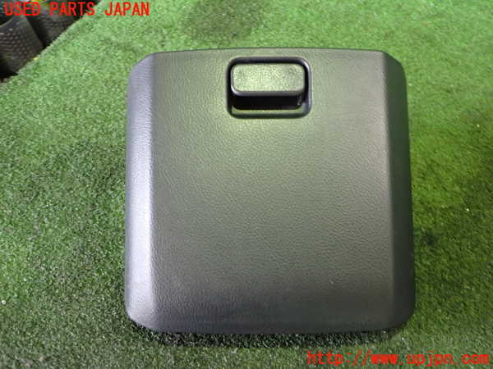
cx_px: 246
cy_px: 184
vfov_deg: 46.8
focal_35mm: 30
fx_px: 427
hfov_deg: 60.0
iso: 640
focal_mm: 5.4
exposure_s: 1/30
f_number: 2.3
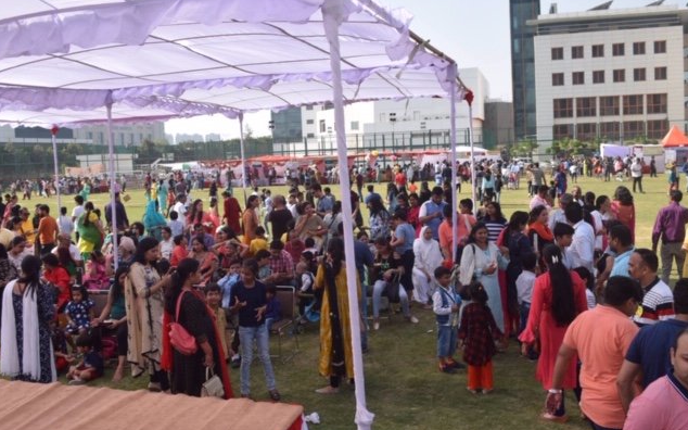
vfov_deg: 37.3
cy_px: 205
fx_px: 637
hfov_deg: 56.7
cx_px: 344
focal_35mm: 34
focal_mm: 22
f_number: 8
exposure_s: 1/200
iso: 100
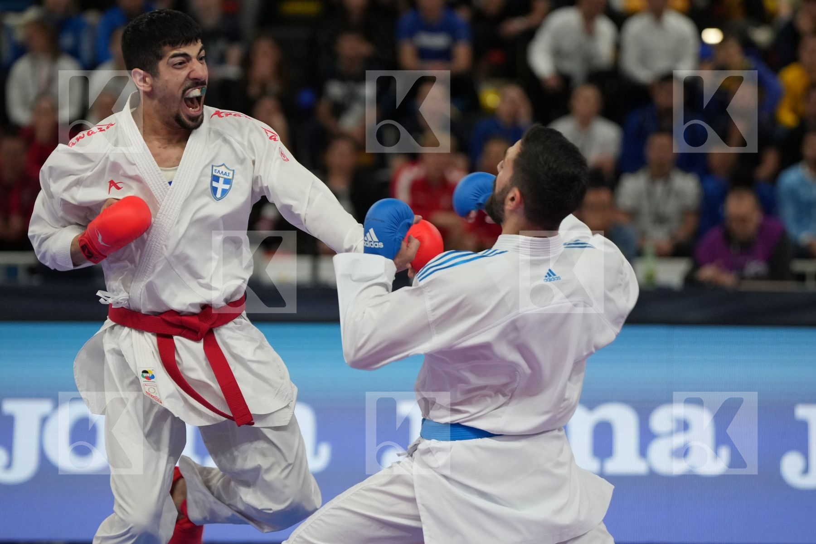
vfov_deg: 6.2
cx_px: 408
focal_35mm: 222
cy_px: 272
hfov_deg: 9.3
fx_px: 5032
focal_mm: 148
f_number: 2.8
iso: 2000
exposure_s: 1/1000
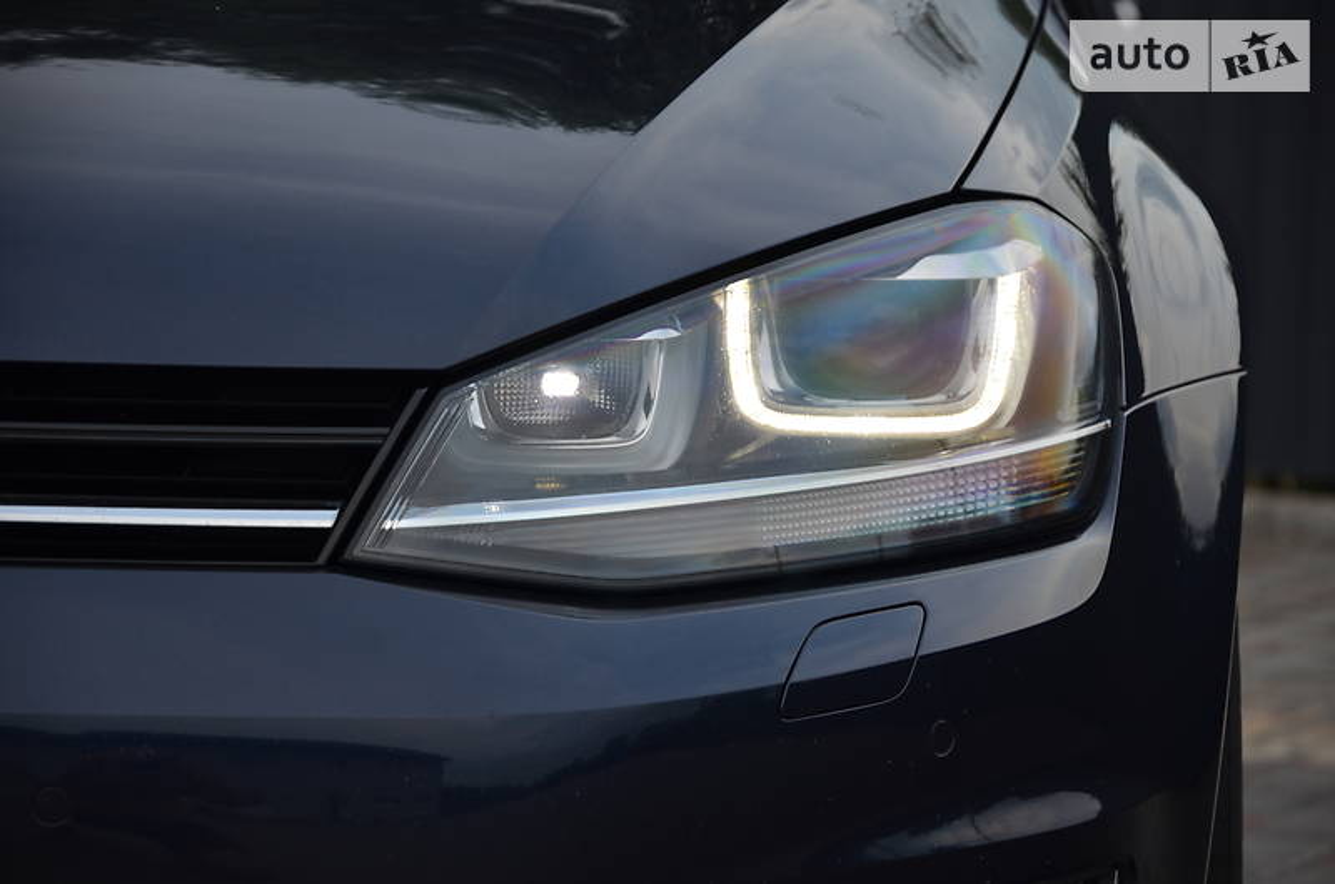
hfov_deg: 13.1
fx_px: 5829
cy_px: 442
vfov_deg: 8.7
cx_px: 668
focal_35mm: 158
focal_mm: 105
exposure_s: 1/60
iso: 400
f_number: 5.6
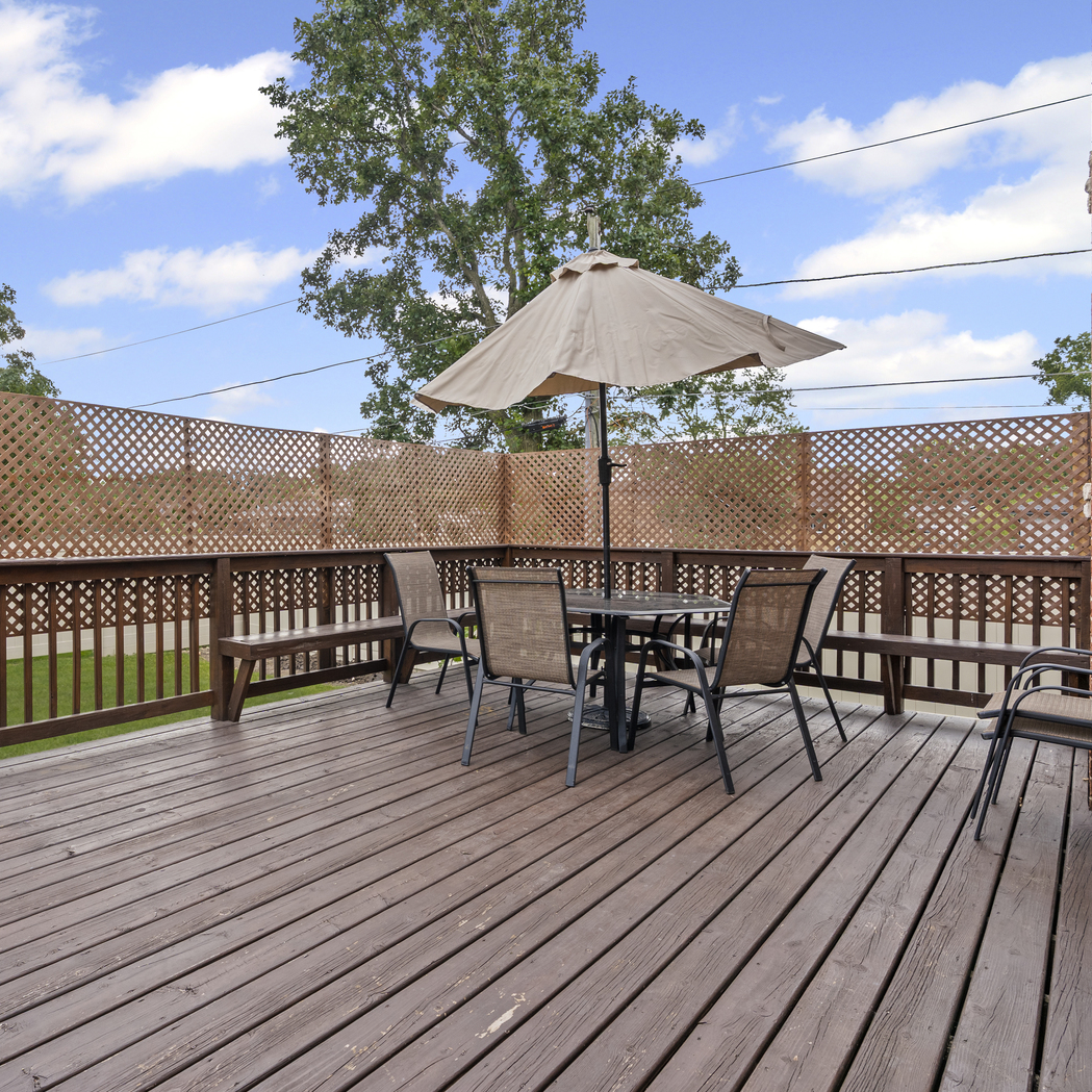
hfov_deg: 69.8
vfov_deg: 72.1
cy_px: 540
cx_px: 353
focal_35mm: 21
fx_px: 749
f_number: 8
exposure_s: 1/100
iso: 400
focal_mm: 16
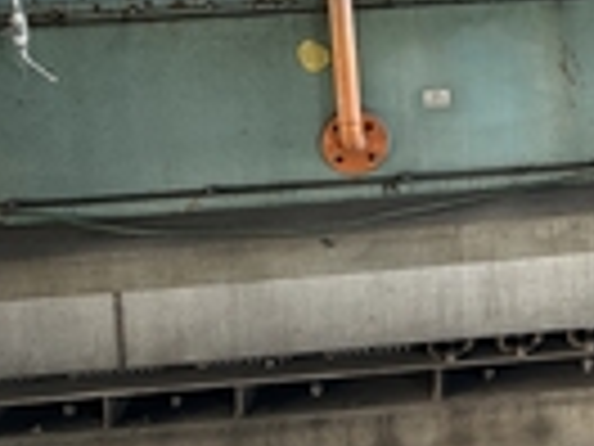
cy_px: 0
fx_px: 1356
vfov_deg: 18.2
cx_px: 612
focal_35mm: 79
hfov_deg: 23.5
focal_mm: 5.7
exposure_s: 1/60
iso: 200
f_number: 1.5
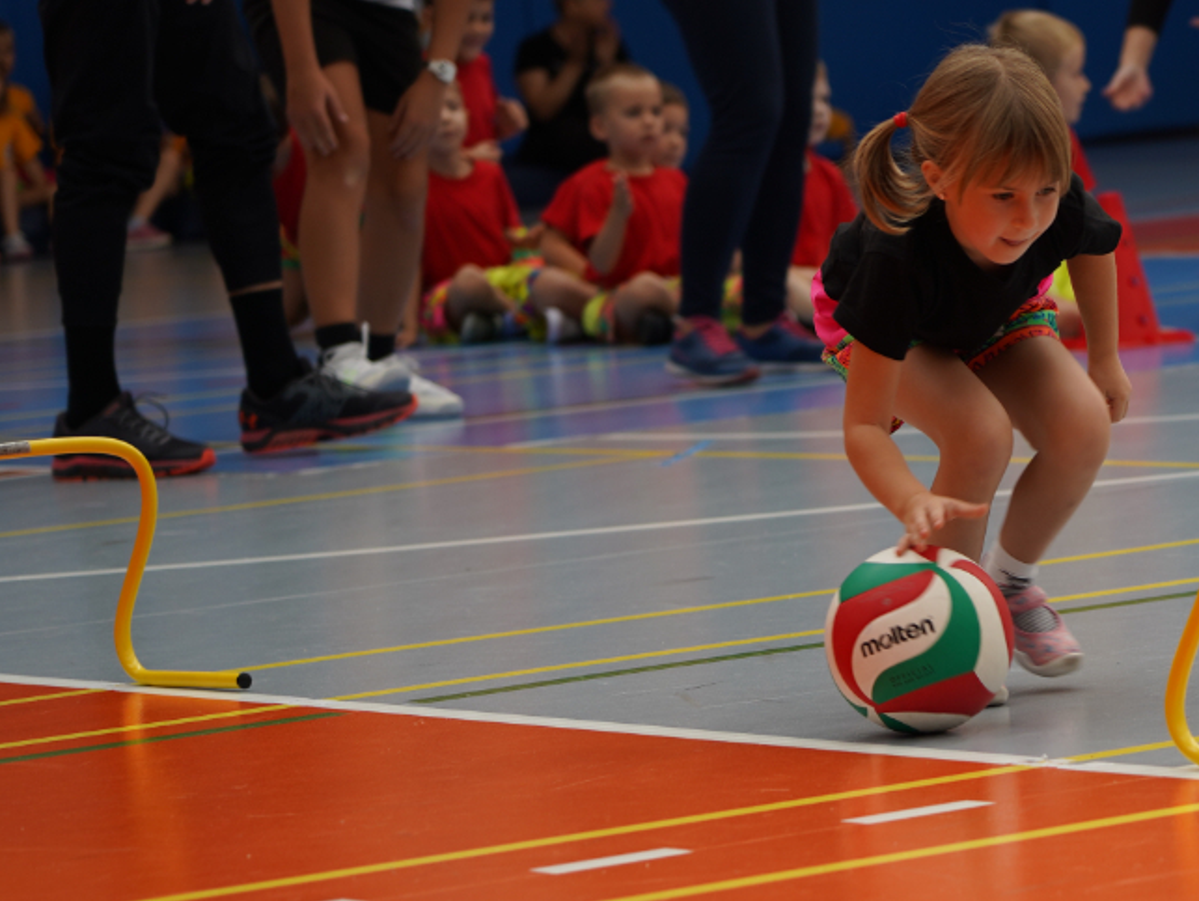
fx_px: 7070
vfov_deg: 7.3
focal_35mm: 204
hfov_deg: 9.6
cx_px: 1080
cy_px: 721
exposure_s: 1/160
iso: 125
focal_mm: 105
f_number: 4
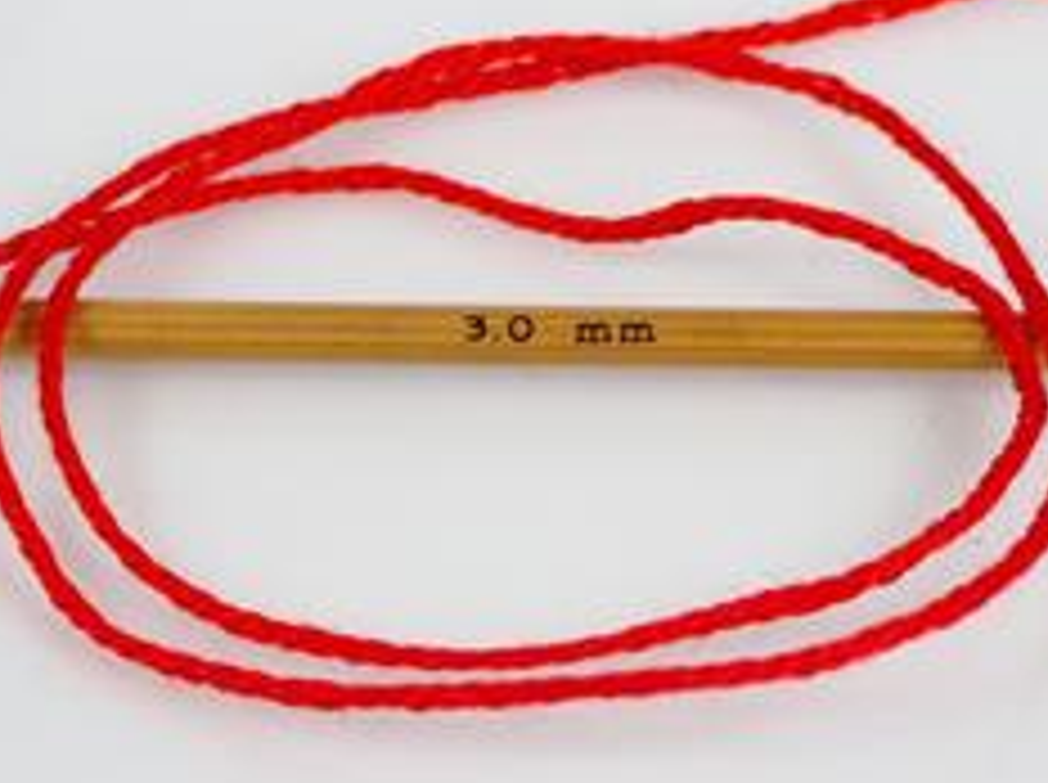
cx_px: 513
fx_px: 6015
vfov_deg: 7.4
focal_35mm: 199
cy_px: 335
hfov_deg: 10.0
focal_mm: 23.76
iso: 200
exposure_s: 1/99.5
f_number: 3
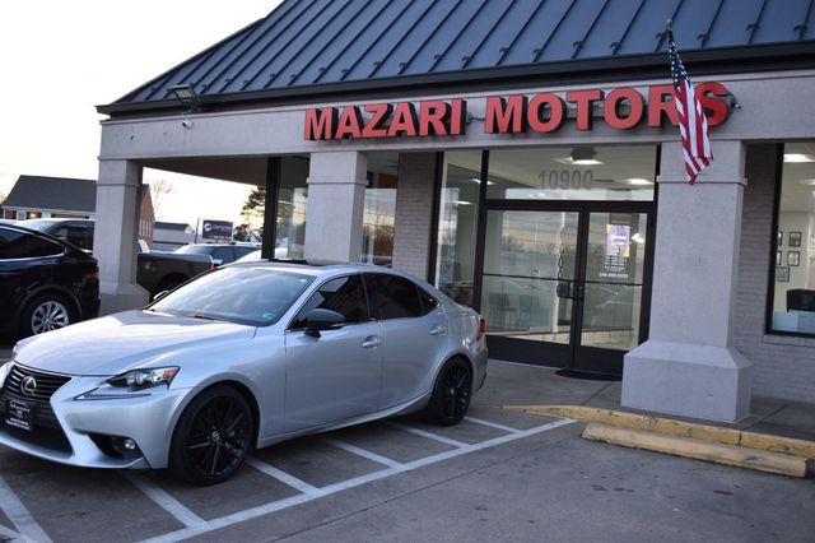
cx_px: 408
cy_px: 272
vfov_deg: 36.8
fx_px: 815
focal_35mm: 36
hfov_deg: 53.2
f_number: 5
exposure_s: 1/100
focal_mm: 24
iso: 400
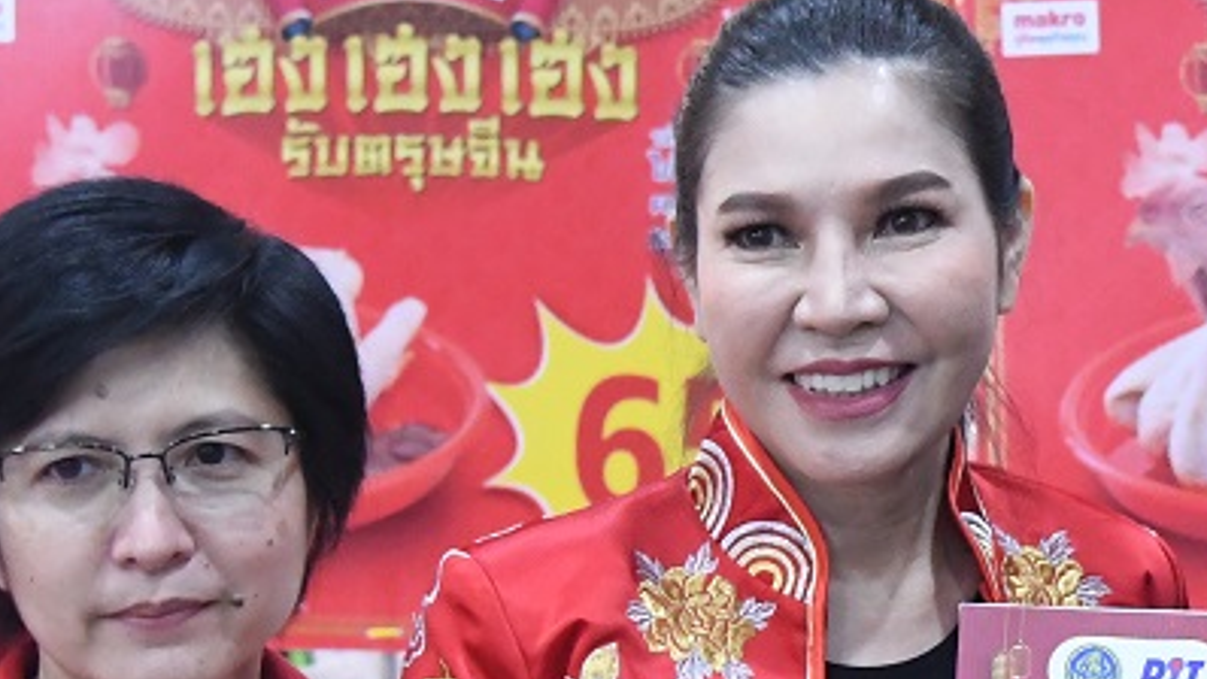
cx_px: 1465
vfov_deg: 6.7
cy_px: 436
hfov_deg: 11.7
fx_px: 5762
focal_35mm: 180
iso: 4000
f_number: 4
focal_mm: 32
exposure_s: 1/320
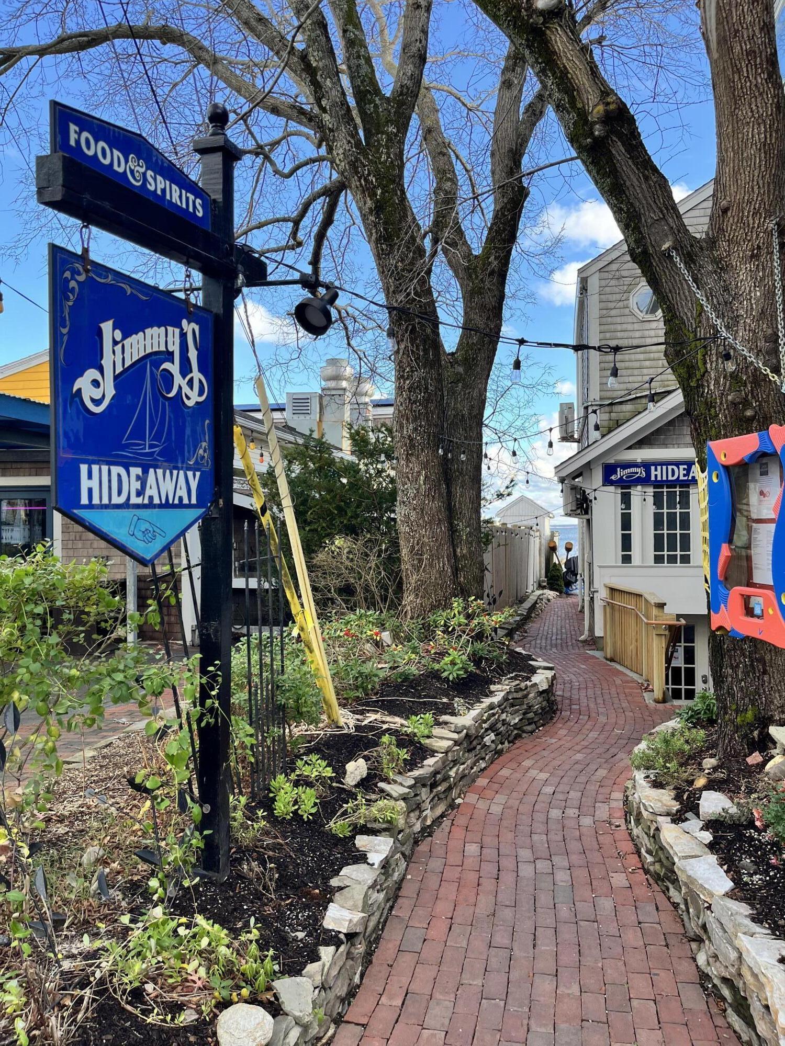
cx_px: 392
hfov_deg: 53.1
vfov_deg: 67.3
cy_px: 523
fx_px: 786
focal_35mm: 26
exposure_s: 1/401
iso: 50
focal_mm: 5.1
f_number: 1.6
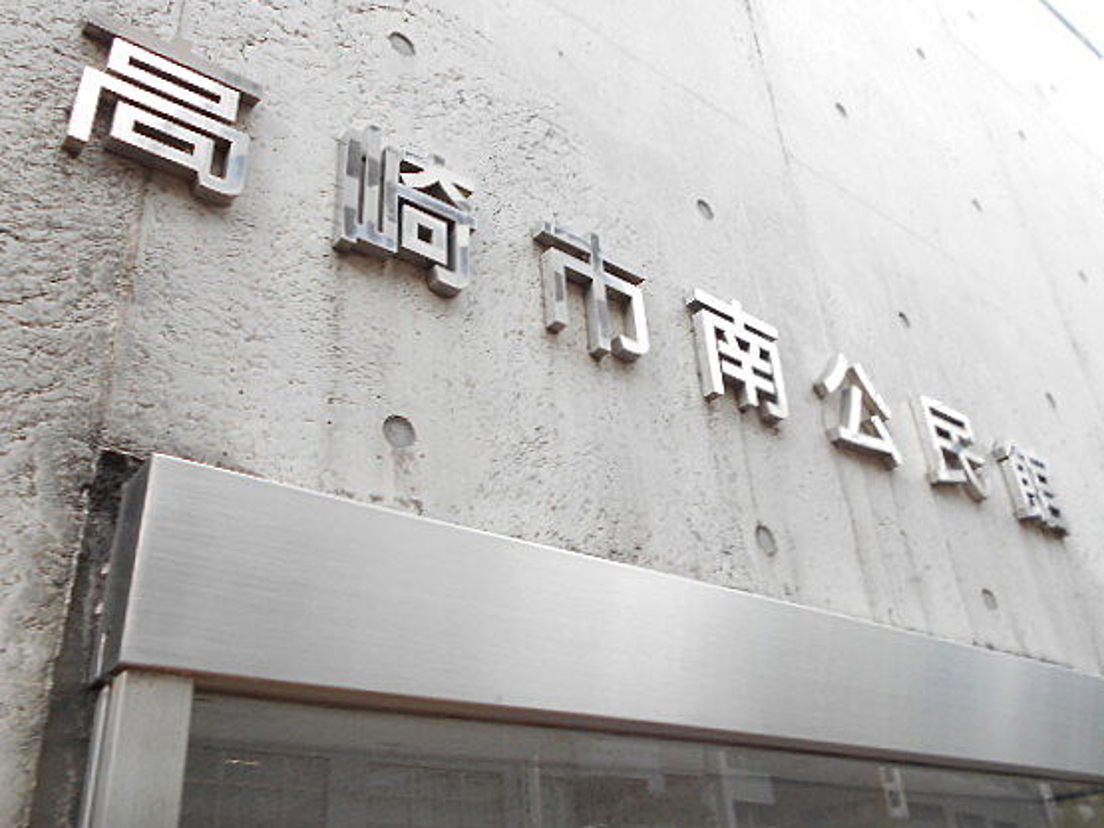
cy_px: 376
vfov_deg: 46.7
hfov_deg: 60.0
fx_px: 957
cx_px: 557
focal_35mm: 30
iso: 80
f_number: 3.2
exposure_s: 1/50
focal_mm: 4.6
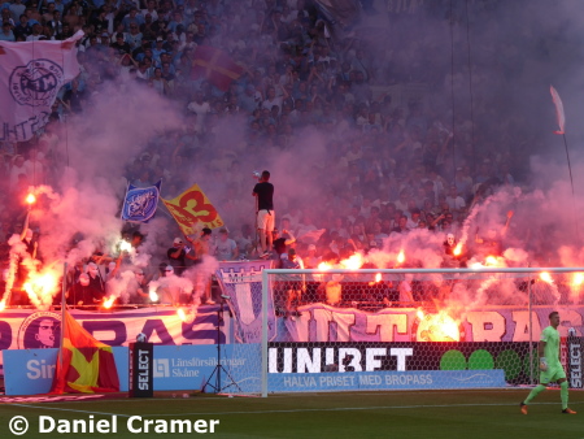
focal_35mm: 282
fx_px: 4760
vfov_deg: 5.3
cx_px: 292
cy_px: 220
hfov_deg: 7.0
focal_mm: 50.5
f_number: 5.7
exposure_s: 1/80
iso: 80
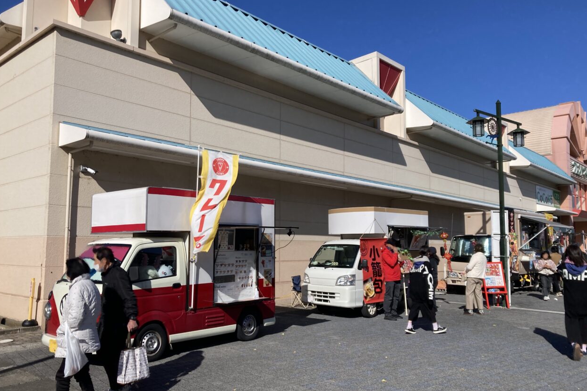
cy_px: 203
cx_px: 298
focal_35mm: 30
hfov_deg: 61.9
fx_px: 489
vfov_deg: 43.6
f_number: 1.8
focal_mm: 3.99
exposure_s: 1/4000
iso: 25
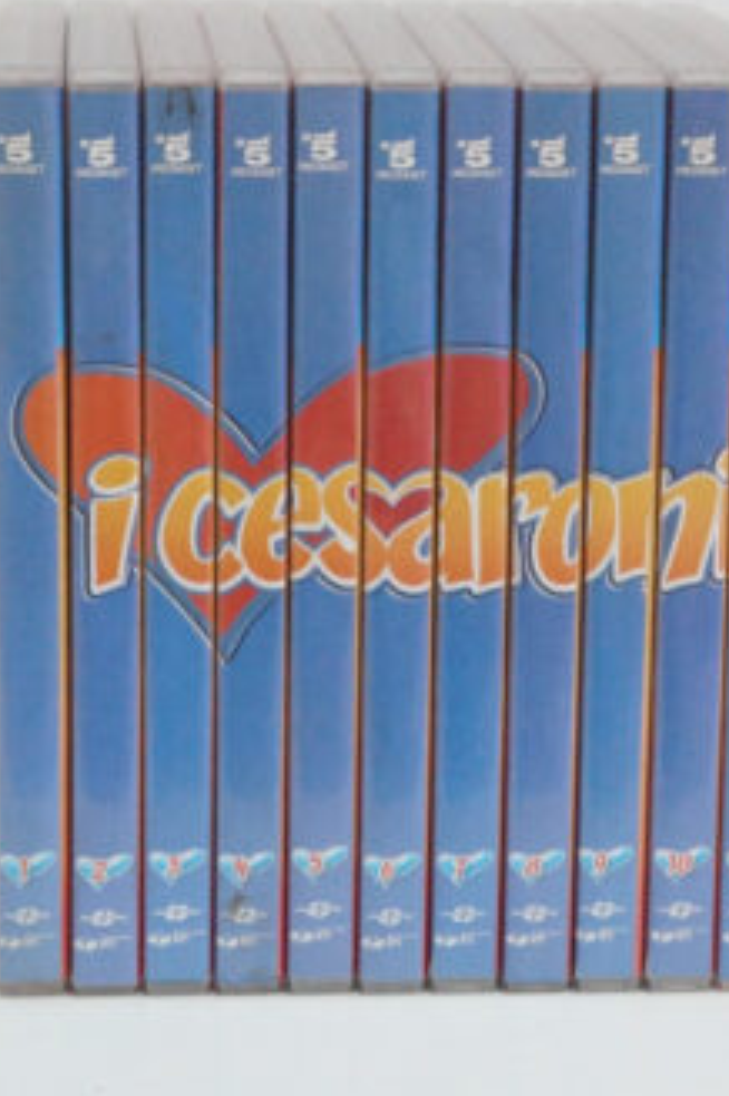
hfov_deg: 20.6
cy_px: 466
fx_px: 2009
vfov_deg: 30.5
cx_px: 395
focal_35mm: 66
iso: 3200
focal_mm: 32
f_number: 7.1
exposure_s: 1/60
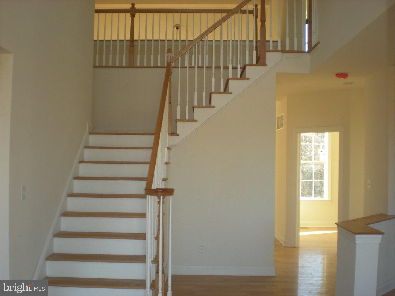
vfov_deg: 37.7
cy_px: 148
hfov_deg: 49.0
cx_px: 198
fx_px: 434
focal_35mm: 38
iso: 71
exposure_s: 1/62.6
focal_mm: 6.3
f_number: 3.1
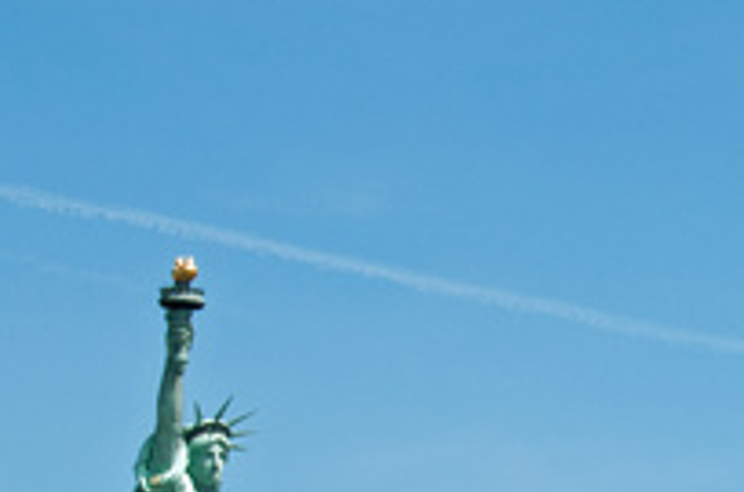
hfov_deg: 7.8
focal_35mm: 263
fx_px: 5423
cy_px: 654
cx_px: 952
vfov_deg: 5.2
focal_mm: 42
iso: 200
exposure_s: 1/320
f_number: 11
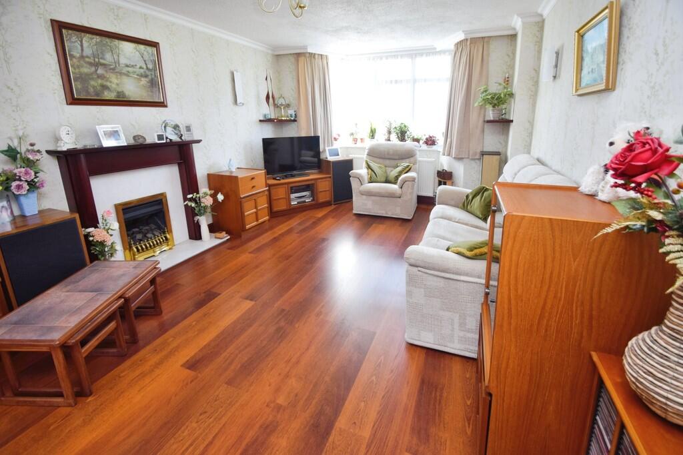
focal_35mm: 15
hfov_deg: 100.4
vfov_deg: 77.3
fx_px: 285
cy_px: 228
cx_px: 342
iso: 400
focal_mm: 10
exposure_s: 1/80
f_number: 4.5
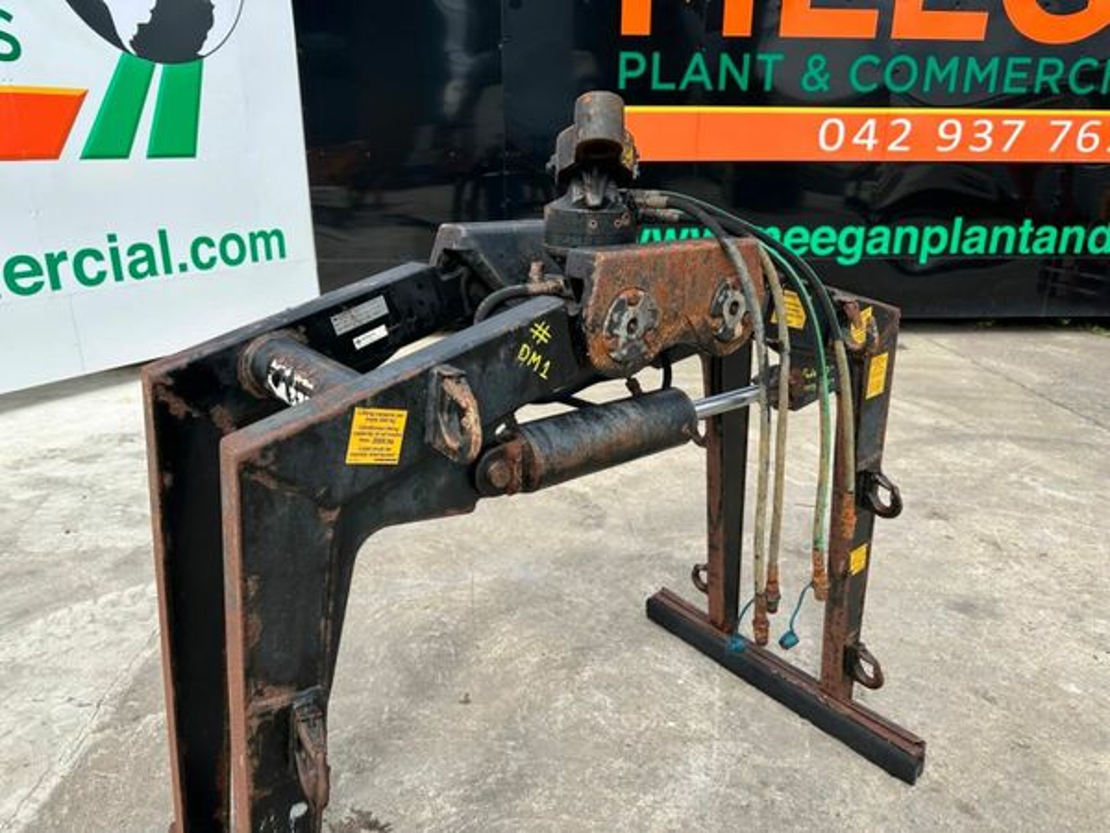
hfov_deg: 71.6
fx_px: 770
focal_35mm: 24
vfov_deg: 56.8
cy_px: 416
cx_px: 555
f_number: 1.78
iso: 80
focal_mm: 6.86
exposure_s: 1/2660
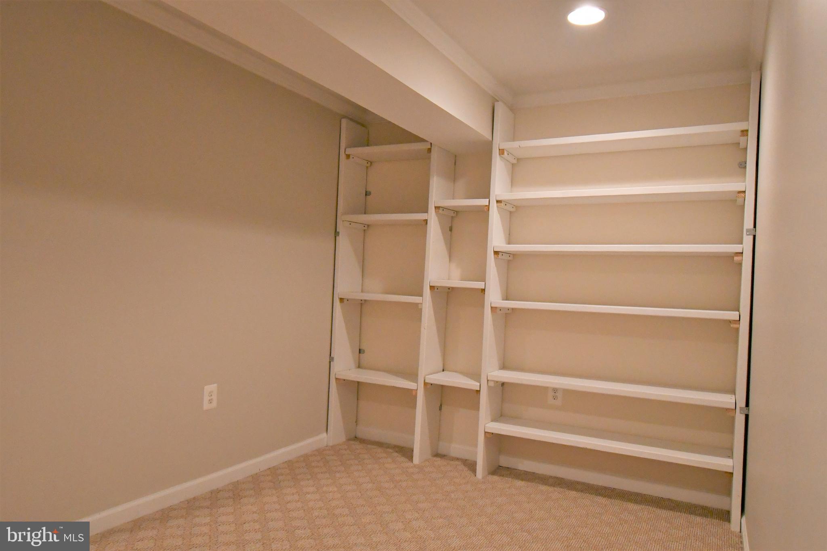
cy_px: 276
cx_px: 414
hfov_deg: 69.4
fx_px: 597
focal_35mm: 26
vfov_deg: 49.5
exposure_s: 1/125
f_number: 4.8
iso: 2500
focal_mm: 13
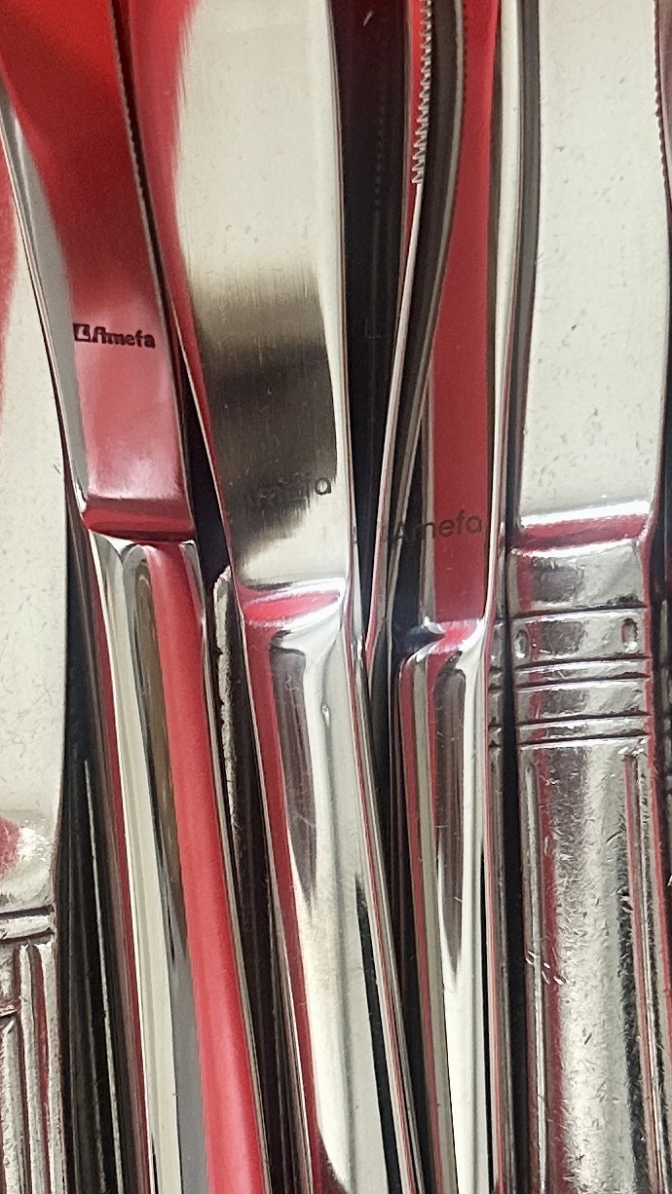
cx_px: 367
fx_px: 2723
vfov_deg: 24.7
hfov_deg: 14.1
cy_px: 702
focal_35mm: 86
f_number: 1.78
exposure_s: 1/60
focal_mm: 6.86
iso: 400
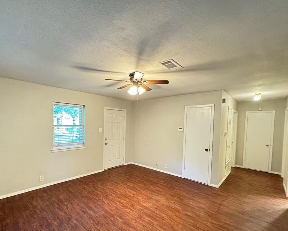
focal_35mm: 17
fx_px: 145
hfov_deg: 88.8
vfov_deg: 76.6
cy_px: 131
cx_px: 119
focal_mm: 2.22
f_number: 2.2
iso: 1000
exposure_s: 1/60
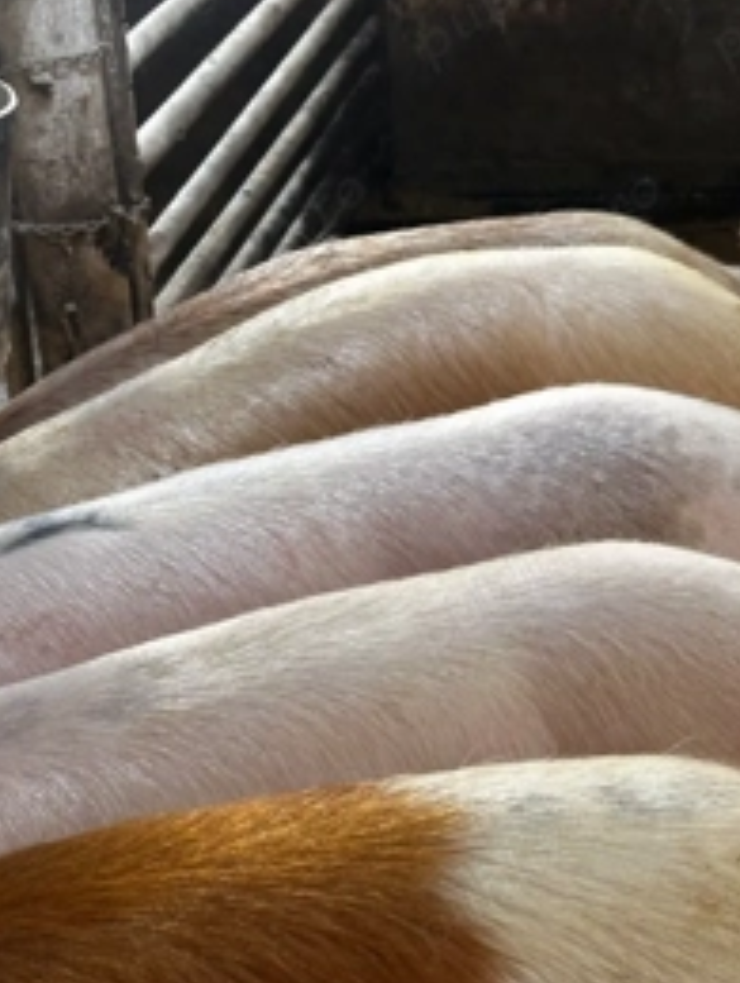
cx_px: 319
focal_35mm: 74
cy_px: 607
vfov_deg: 26.2
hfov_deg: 19.9
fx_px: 2104
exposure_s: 1/33
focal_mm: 6.86
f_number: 1.78
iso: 250
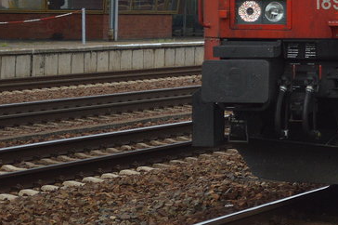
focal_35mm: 272
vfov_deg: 5.0
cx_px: 552
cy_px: -114
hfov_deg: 7.4
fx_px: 2548
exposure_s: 1/800
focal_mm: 55
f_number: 5.6
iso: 400
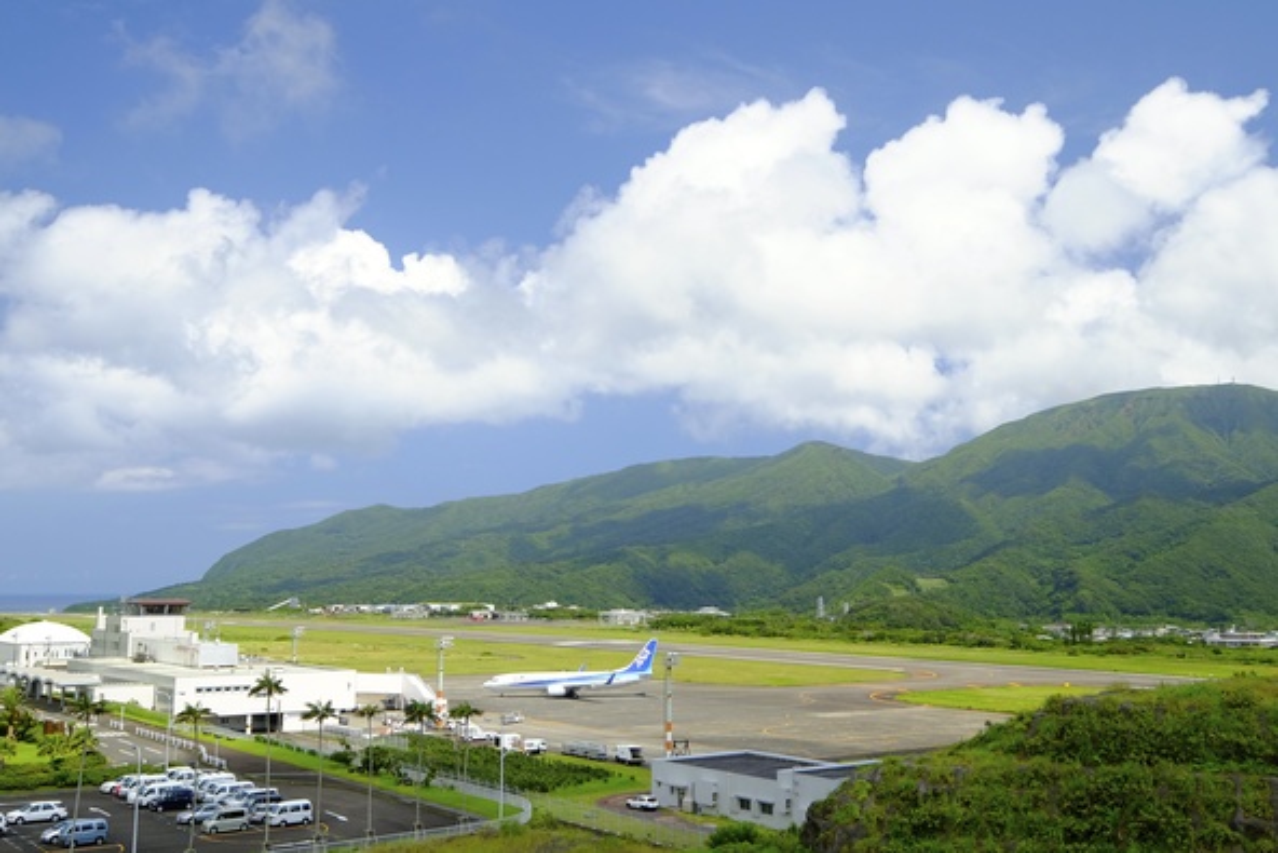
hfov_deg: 53.1
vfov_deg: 36.9
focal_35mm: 36
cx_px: 639
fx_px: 1278
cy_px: 426
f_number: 6.4
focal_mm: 24
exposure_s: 1/400
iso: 400
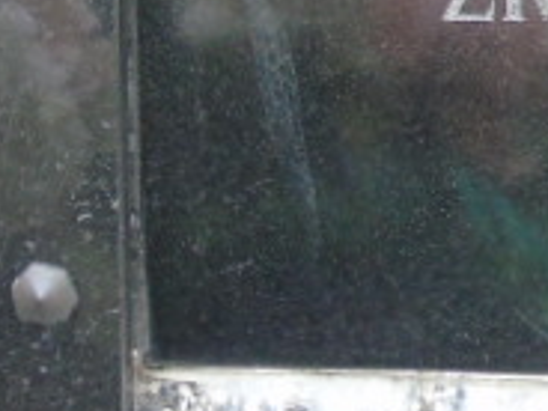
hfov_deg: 4.0
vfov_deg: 3.0
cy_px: -262
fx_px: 7836
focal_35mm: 495
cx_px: 780
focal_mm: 25
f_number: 4.7
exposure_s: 1/80
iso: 400
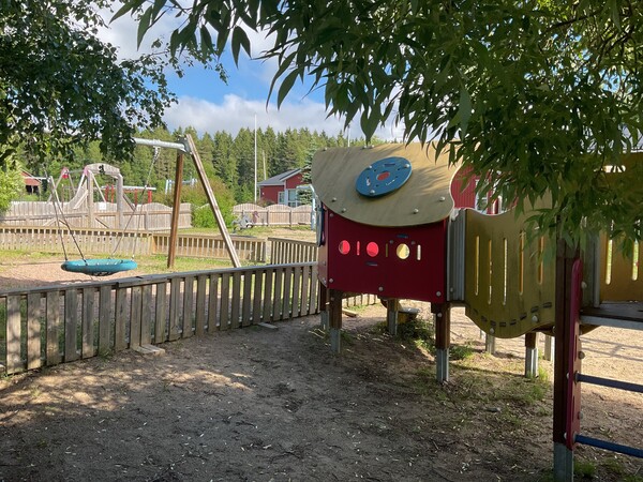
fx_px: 539
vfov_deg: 48.2
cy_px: 241
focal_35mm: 29
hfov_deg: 61.7
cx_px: 322
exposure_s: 1/719
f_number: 1.8
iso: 16
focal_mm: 3
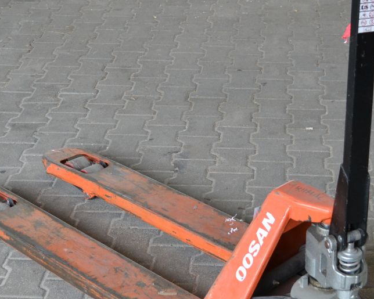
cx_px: 236
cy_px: 121
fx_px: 930
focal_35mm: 84
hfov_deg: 22.7
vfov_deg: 18.3
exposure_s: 1/40
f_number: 4
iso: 400
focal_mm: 24
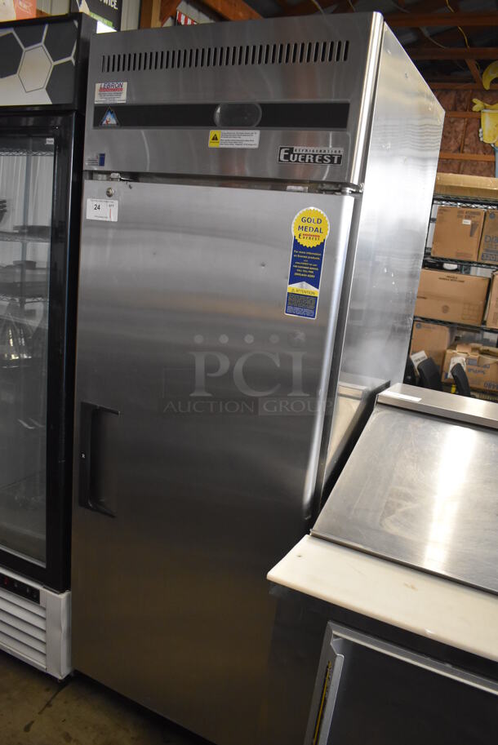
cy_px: 372
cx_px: 249
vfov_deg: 67.3
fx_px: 559
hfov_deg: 48.0
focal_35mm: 27
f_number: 3.5
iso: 2200
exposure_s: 1/125
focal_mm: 18
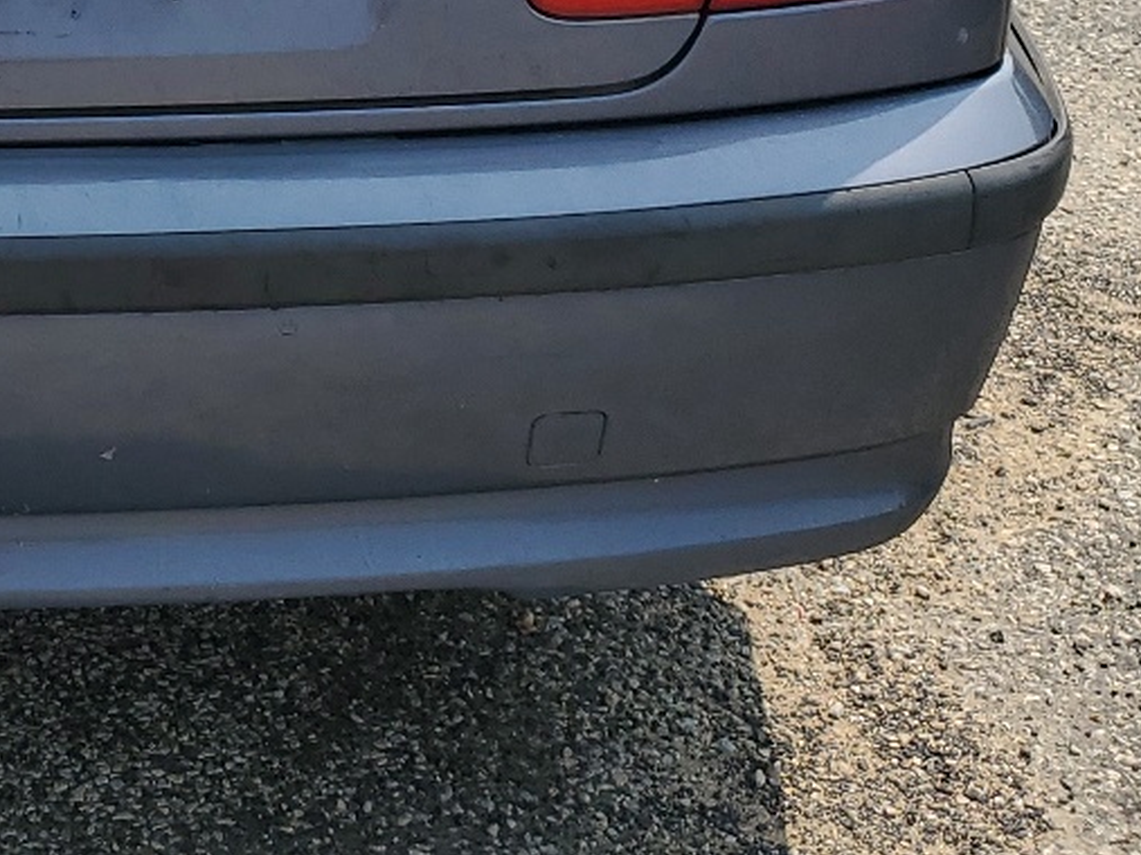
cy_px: -202
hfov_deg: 22.6
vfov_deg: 17.1
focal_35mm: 82
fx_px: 2702
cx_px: -99
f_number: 1.5
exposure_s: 1/3333
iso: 50
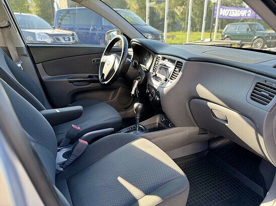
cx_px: 138
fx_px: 191
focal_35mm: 24
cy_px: 103
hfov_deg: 71.6
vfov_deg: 56.7
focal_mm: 6.76
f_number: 1.78
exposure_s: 1/209
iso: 64
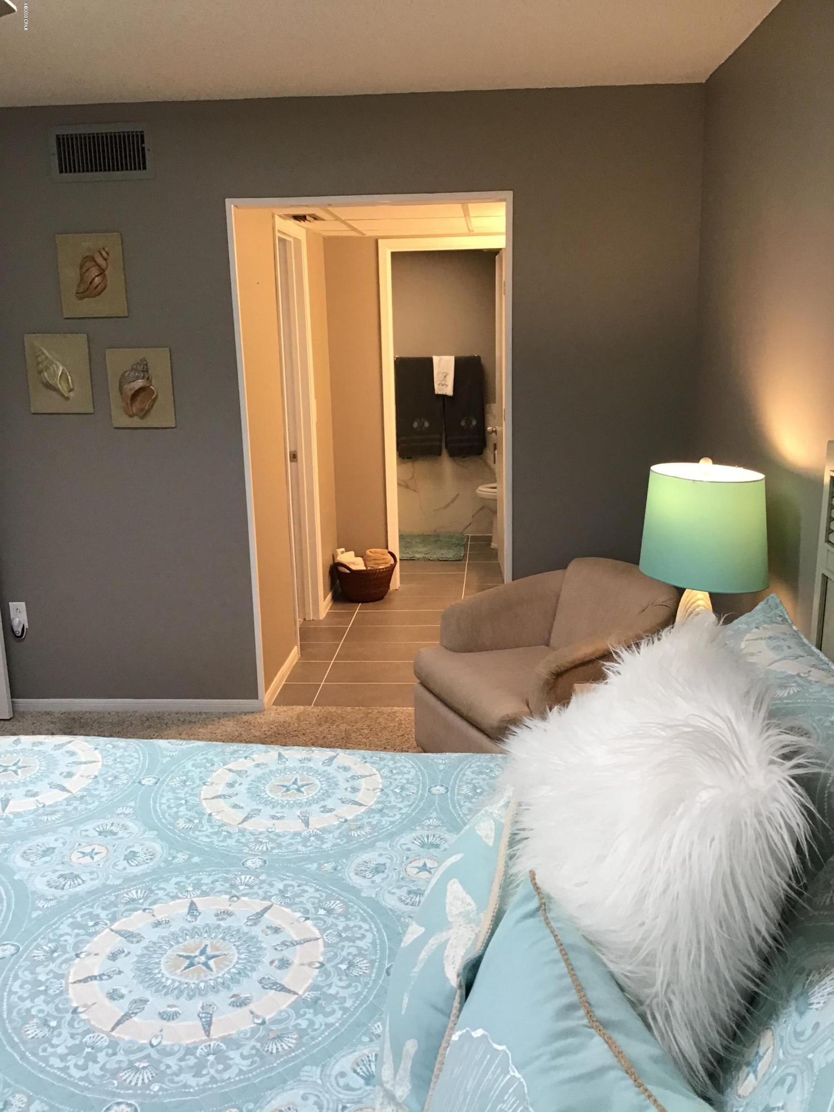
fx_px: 996
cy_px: 556
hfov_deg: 45.4
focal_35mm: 31
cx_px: 417
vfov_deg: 58.4
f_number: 2.4
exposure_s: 1/30
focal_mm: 3.3
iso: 32
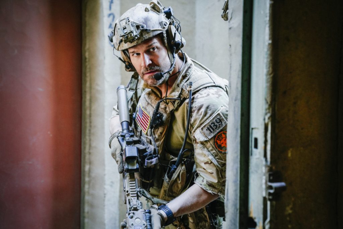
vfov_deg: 25.1
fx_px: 515
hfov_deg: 36.9
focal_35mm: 54
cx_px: 172
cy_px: 114
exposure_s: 1/200
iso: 1600
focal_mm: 54
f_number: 2.8
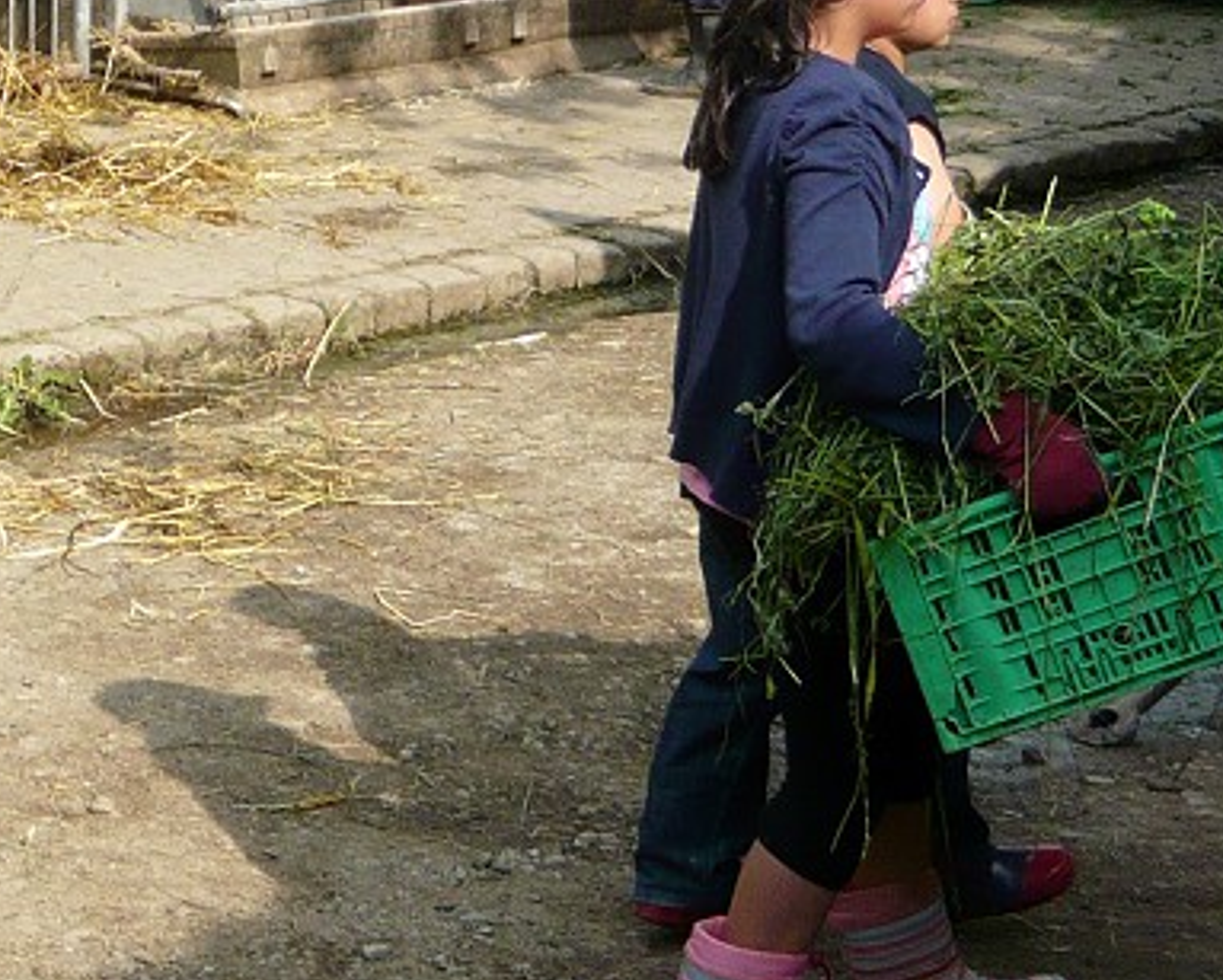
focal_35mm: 112
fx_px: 4057
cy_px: -198
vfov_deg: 13.4
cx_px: -273
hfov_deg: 16.4
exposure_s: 1/640
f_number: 2.8
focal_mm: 5.5
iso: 100
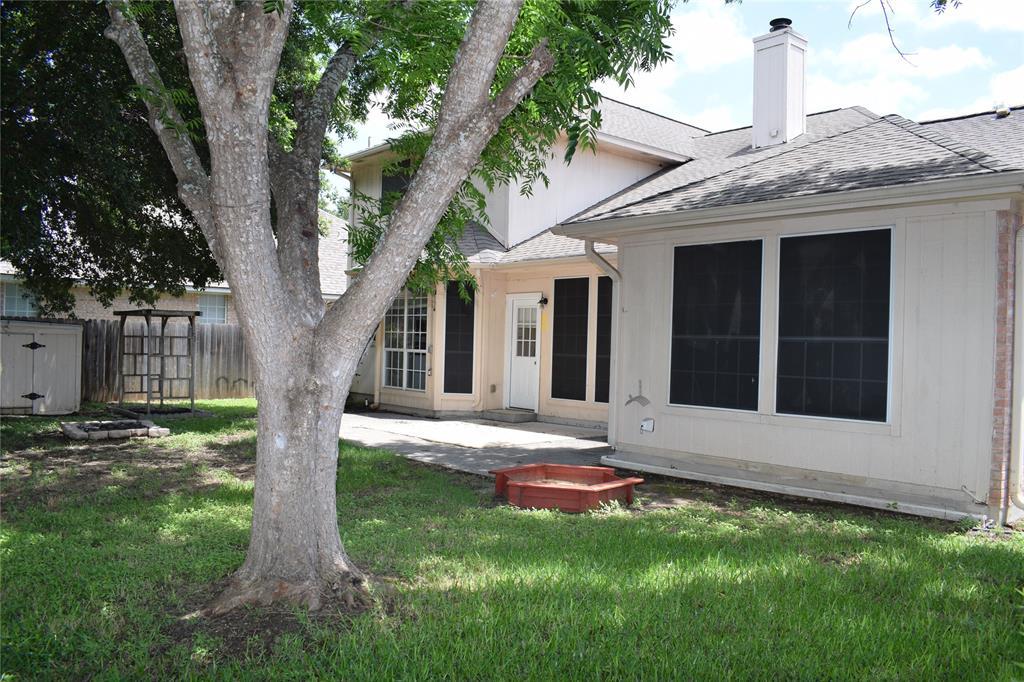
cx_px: 512
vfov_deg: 47.9
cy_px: 341
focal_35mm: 27
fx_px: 768
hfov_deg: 67.4
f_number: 8
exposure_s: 1/250
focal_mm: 18
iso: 250
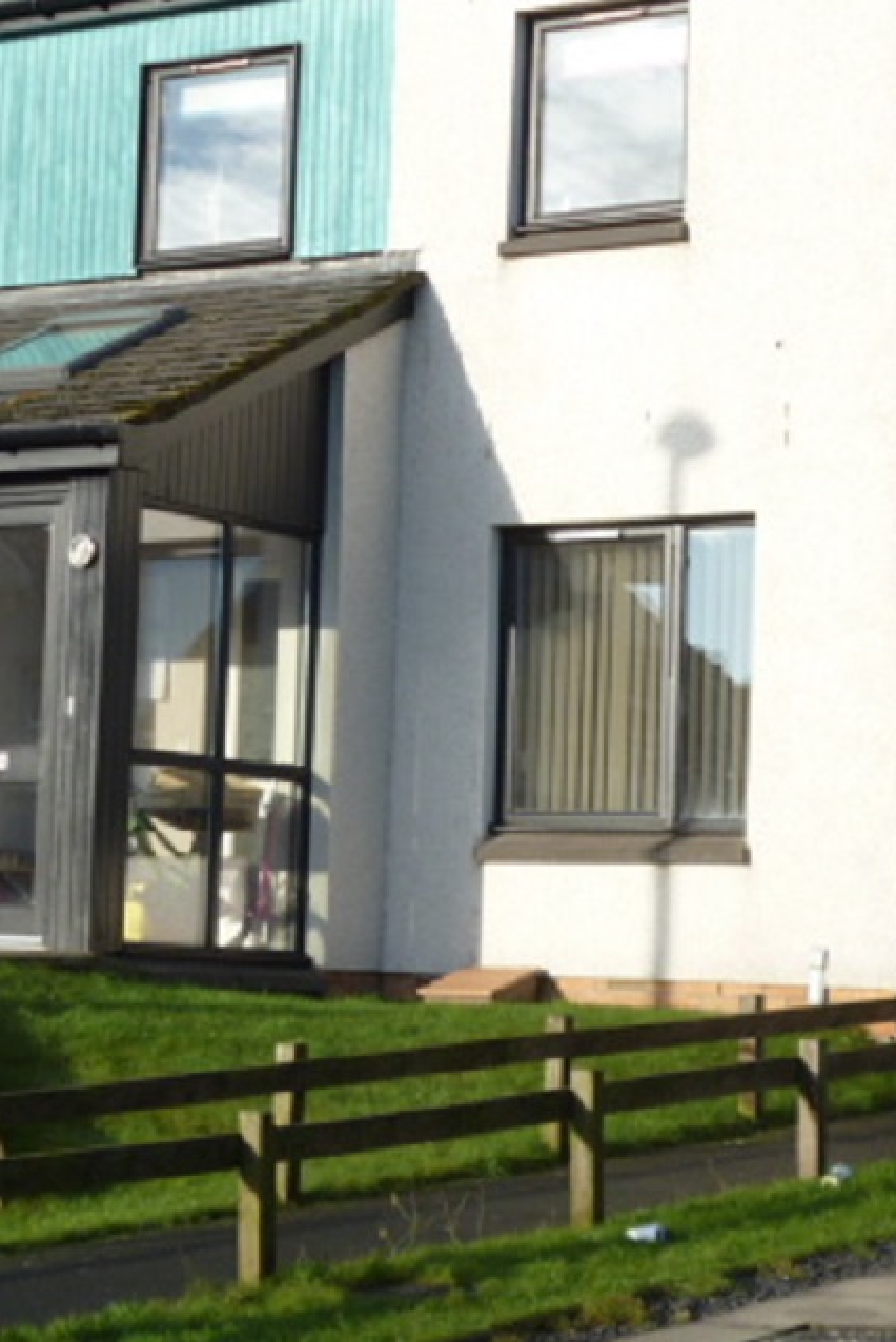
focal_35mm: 104
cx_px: 353
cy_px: 508
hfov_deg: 13.2
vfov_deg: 19.6
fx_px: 3878
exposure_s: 1/250
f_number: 4.4
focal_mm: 10
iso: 100
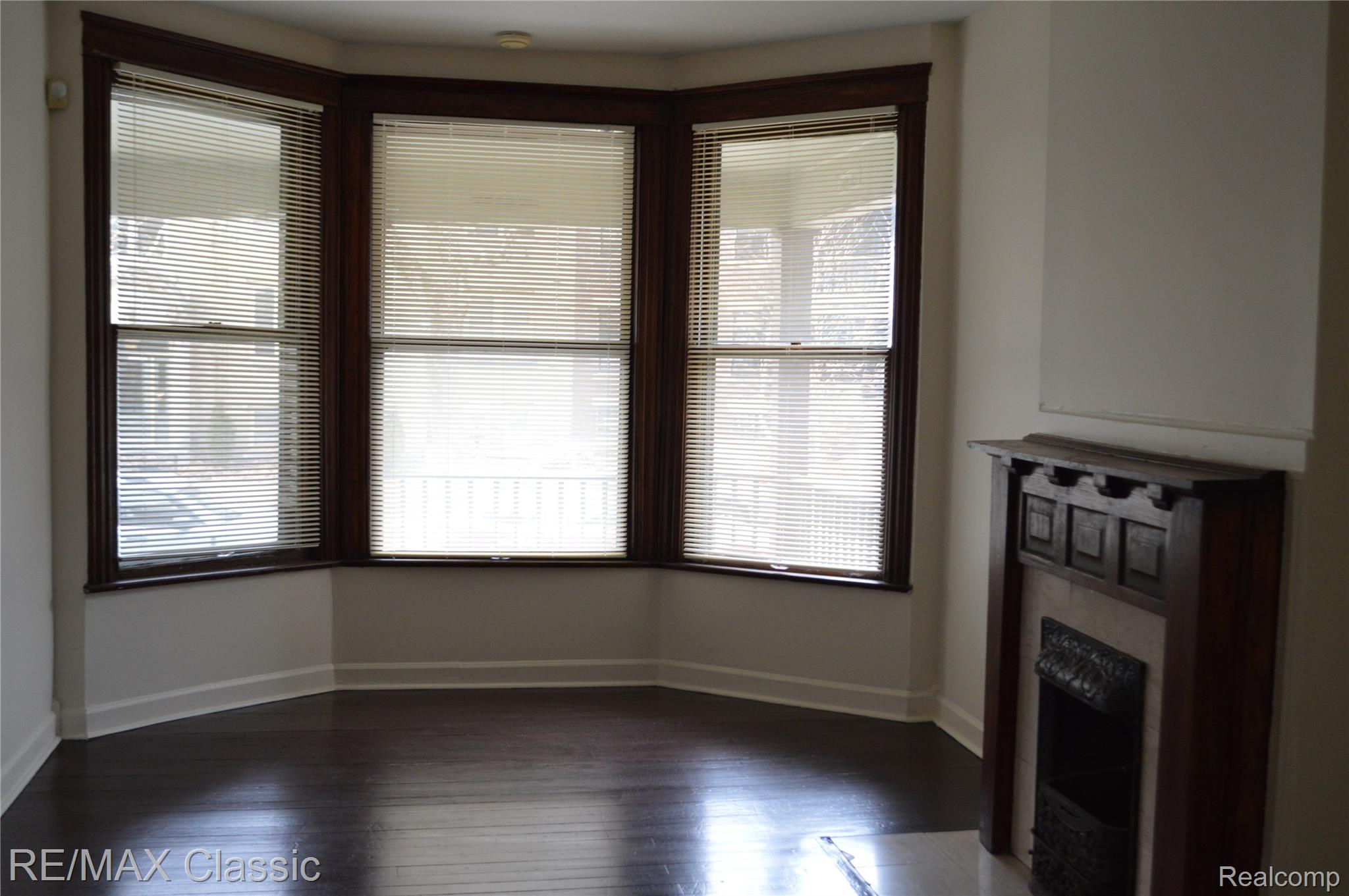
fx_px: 1460
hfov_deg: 49.6
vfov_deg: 34.1
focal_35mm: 39
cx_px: 674
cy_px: 448
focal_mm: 26
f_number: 4.2
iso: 1000
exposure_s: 1/60
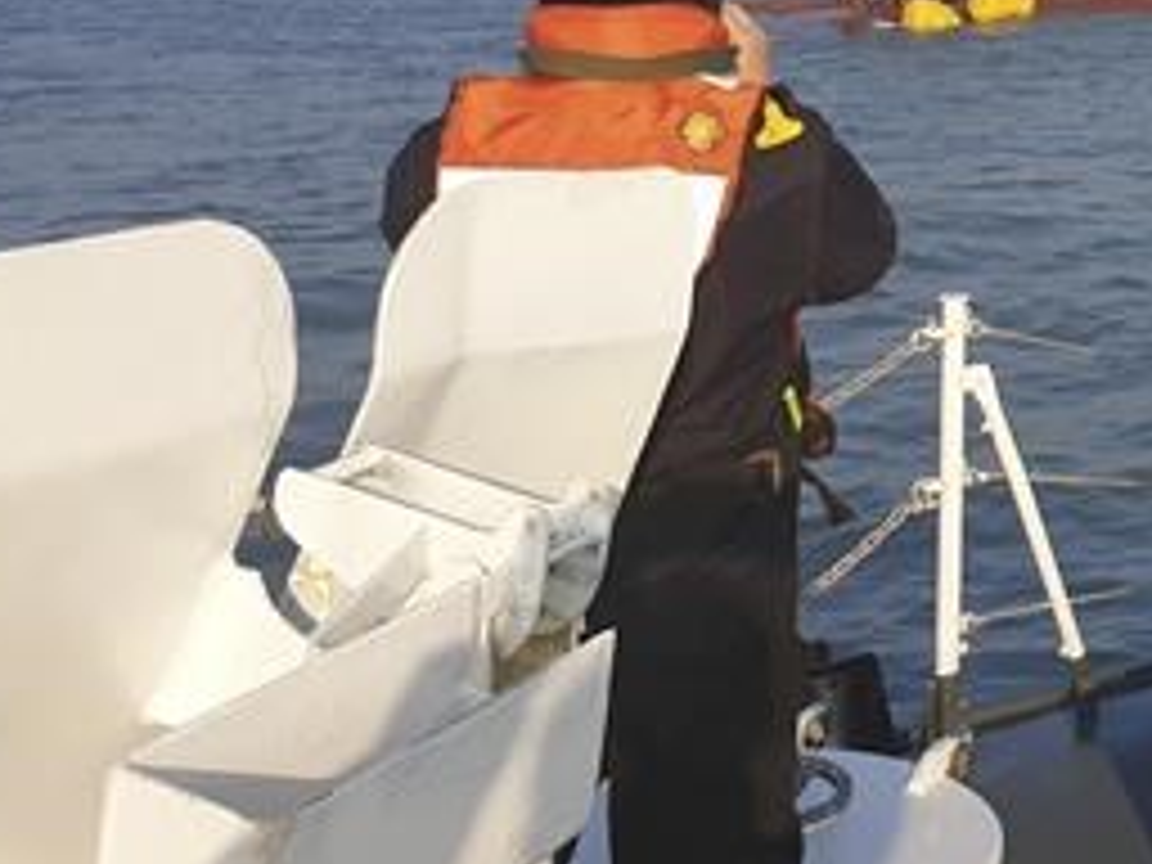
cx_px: 1184
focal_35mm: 66
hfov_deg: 27.5
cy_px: -158
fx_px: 2196
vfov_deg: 20.8
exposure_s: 1/1420
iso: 50
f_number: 2.4
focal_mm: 4.3
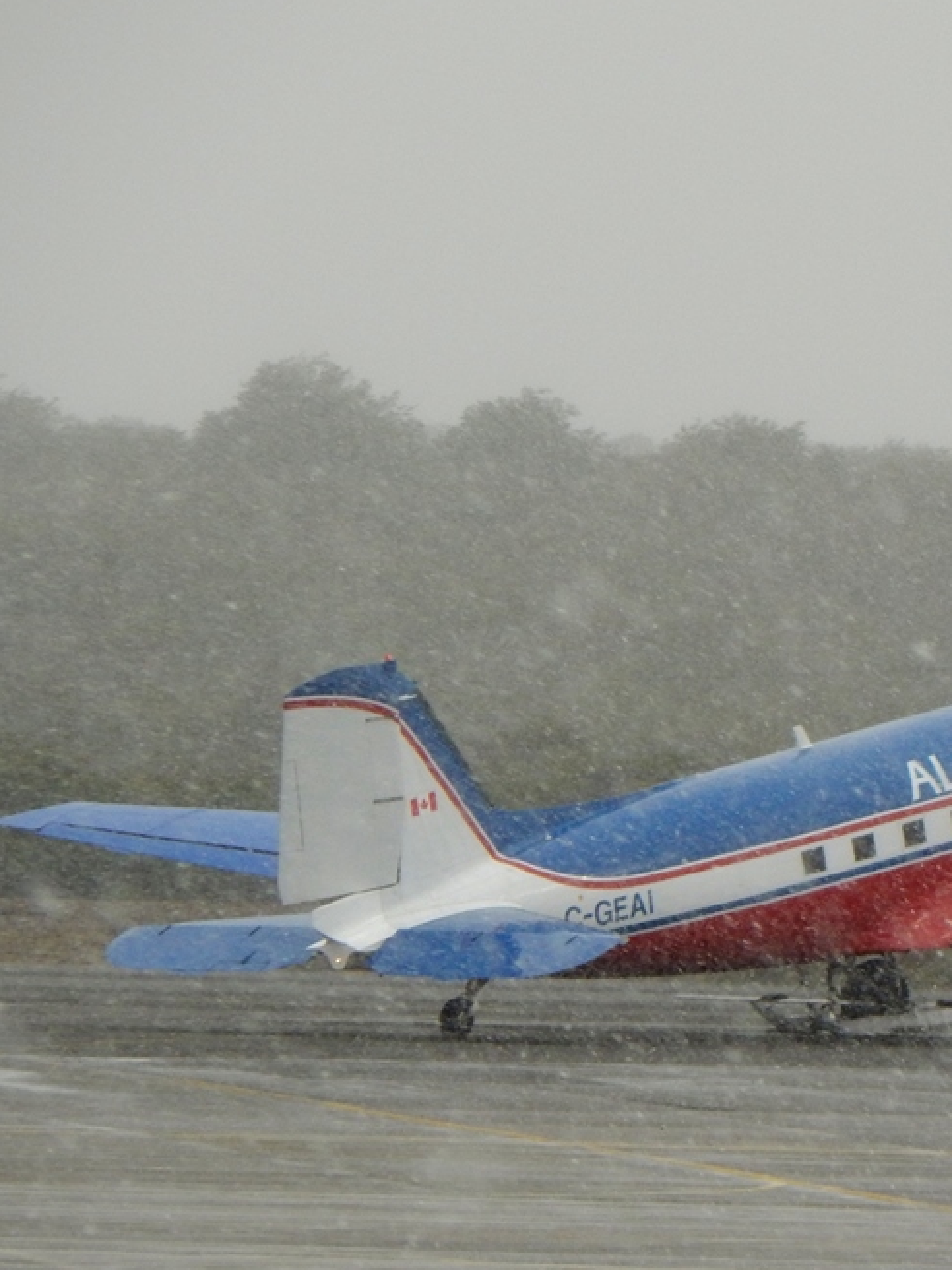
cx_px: 919
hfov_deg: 1.4
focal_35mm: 1048
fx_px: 38442
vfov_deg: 1.9
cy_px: 739
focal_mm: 107.1
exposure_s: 1/320
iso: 125
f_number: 5.8
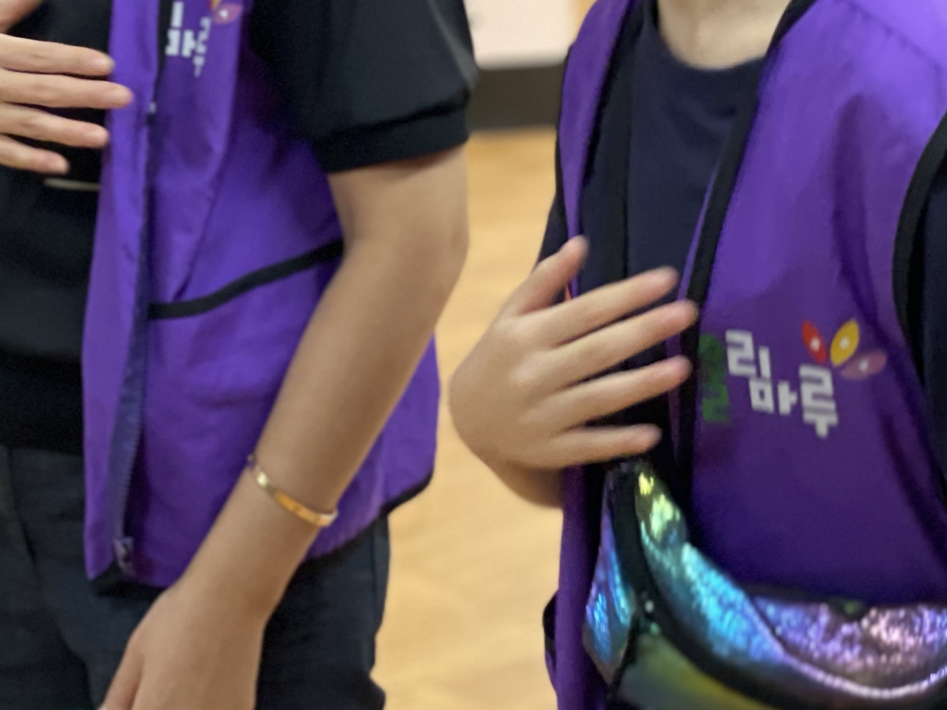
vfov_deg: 12.3
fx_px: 3228
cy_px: -93
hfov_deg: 16.4
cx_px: 60
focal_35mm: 118
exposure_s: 1/60
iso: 125
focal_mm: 6
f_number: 2
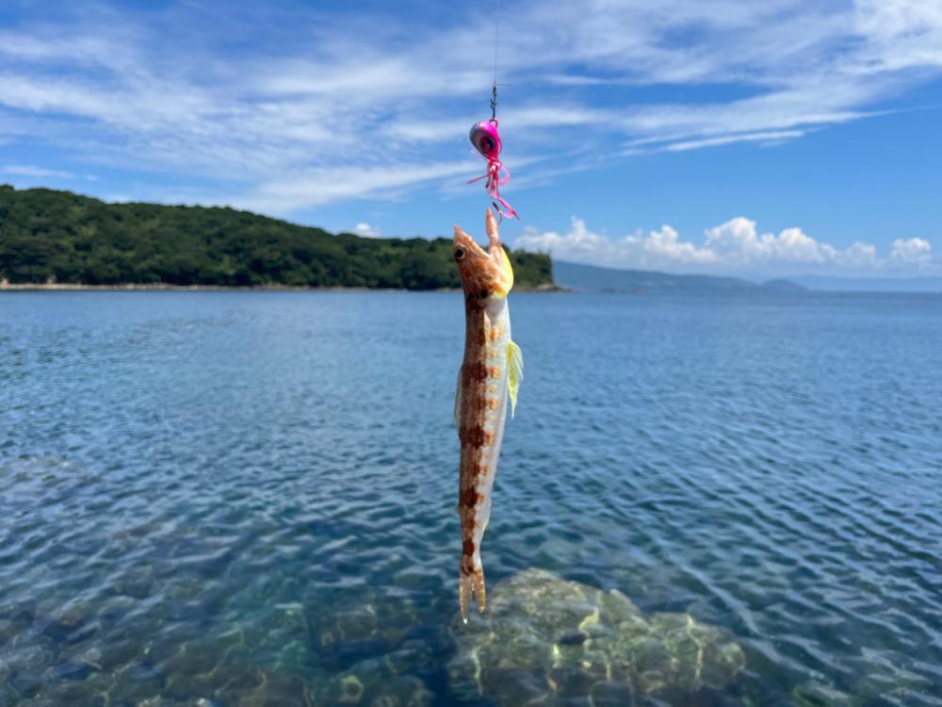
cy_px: 354
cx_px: 471
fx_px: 708
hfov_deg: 67.3
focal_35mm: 26
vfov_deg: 53.1
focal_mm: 5.1
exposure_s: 1/4016
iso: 50
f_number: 1.6
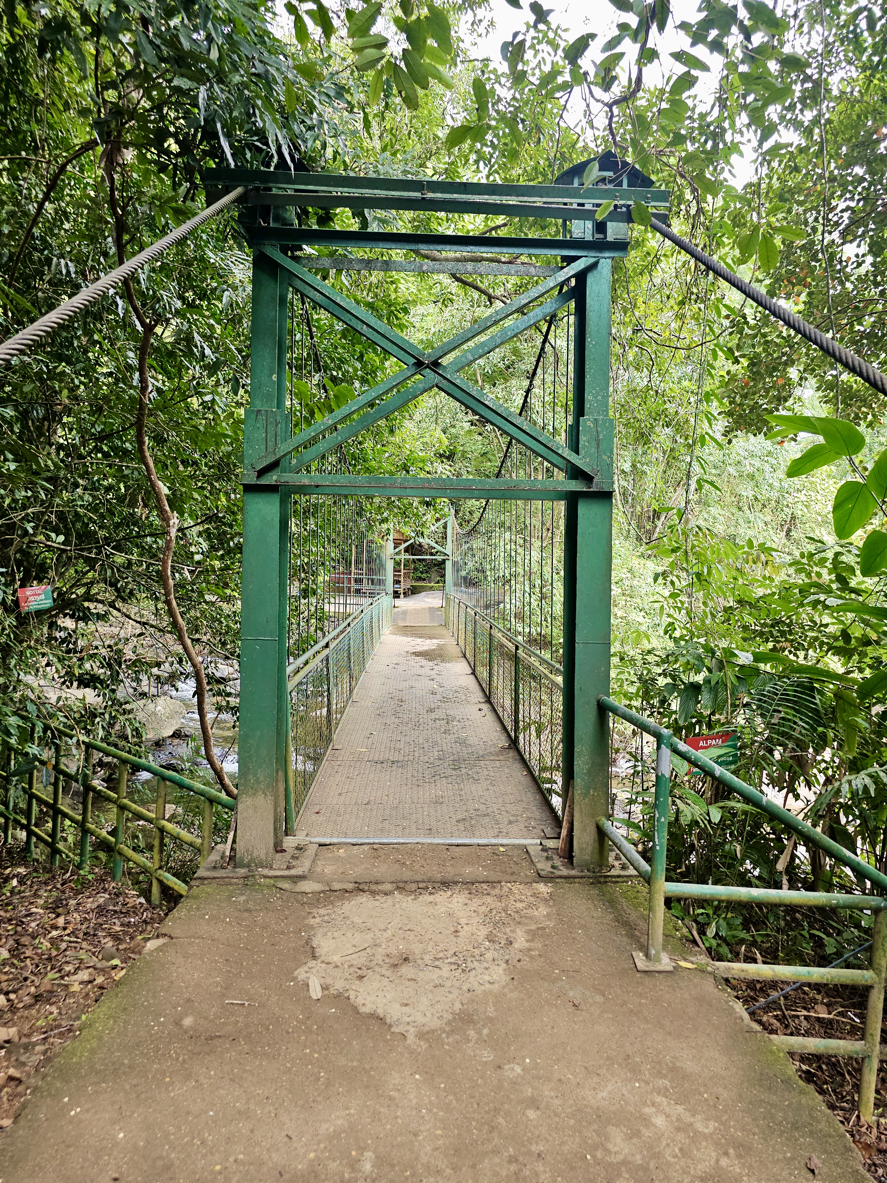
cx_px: 444
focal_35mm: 23
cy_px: 592
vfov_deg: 73.9
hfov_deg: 58.9
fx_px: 786
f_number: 1.7
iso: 125
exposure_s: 1/120
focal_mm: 6.3
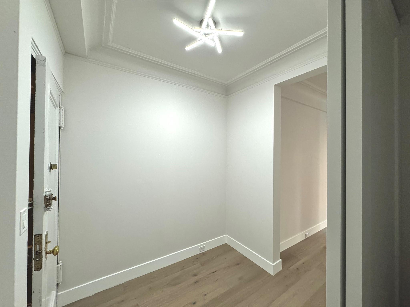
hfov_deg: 102.1
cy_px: 154
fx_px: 166
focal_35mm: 14
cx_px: 205
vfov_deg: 85.7
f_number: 2.2
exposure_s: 1/99
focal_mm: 2.22
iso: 320
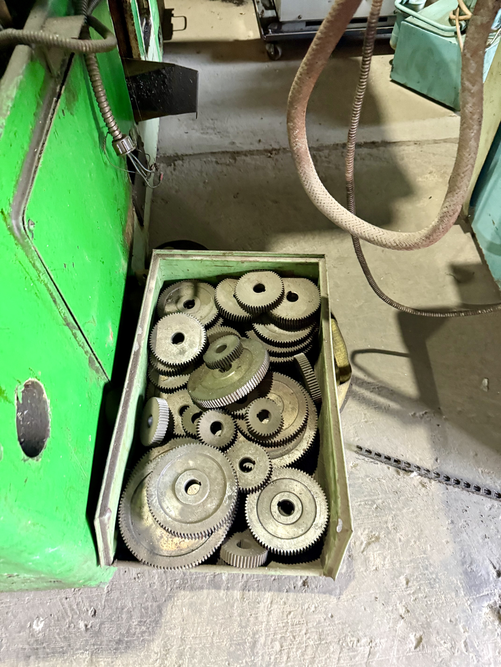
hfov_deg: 56.8
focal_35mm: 24
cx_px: 250
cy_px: 334
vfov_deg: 71.6
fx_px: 463
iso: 800
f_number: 1.78
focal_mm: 6.76
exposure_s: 1/50
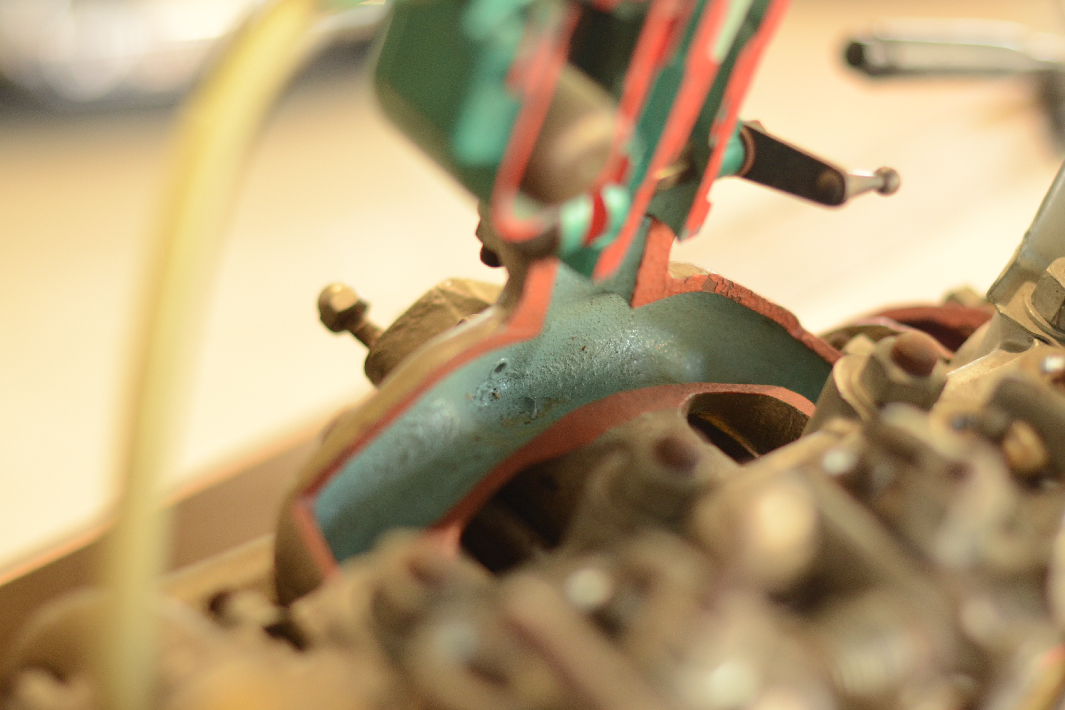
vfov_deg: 17.9
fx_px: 2248
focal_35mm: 76
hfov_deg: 26.6
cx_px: 532
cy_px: 355
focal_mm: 50
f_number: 2
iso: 1000
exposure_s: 1/160
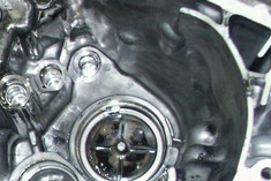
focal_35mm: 159
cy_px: 223
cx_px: -174
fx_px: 1198
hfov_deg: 12.1
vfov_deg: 8.5
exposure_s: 1/45
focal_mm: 11.57
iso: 200
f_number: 3.5
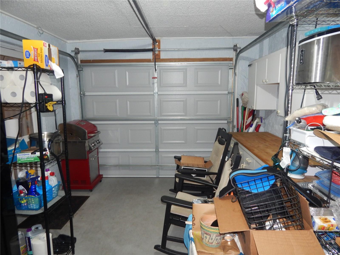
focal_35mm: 22
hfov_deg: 76.4
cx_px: 170
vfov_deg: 61.1
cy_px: 128
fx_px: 216
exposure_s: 1/30
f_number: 3
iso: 200
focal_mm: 4
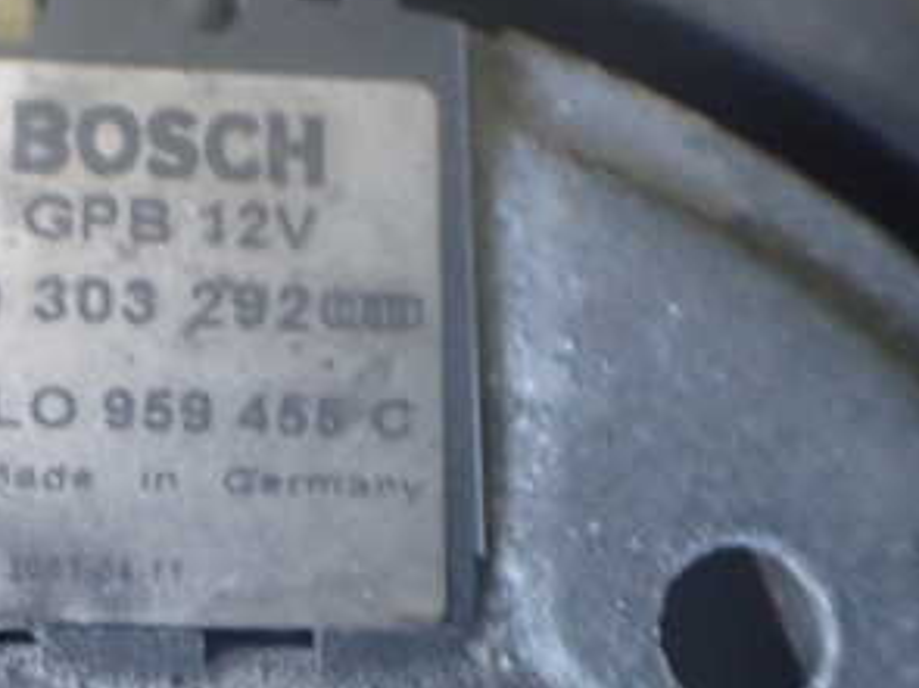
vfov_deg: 23.9
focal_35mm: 61
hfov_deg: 30.2
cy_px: 451
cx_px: 72
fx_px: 1619
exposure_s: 1/50
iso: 800
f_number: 2.3
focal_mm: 5.4
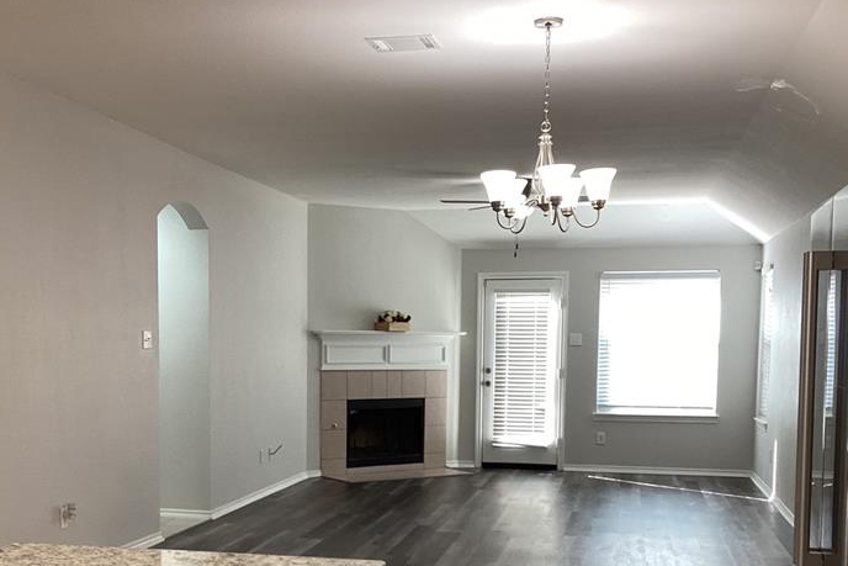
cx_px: 345
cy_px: 438
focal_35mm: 48
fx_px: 1131
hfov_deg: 40.9
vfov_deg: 27.6
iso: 64
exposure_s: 1/60
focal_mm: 3.3
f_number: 2.4
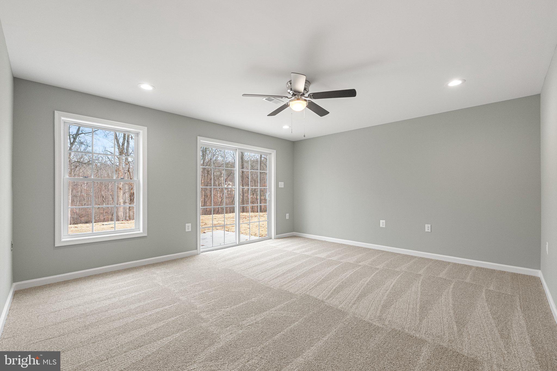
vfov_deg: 77.3
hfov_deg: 100.4
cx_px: 278
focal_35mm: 15
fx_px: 232
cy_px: 186
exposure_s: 1/20
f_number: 8
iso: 640
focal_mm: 10
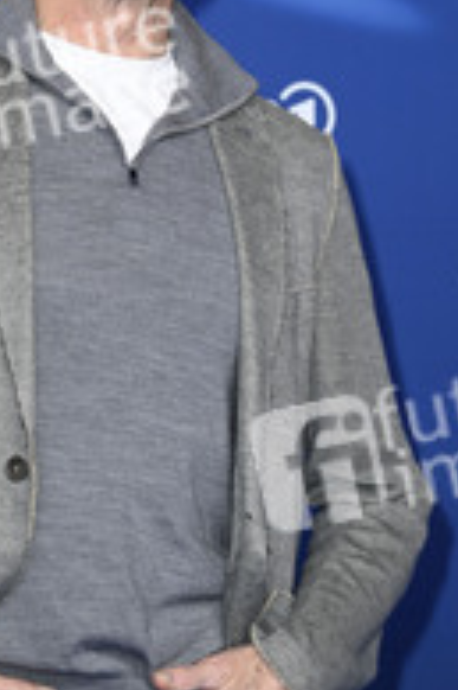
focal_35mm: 216
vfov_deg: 9.5
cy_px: 270
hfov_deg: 6.3
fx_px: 4129
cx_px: 110
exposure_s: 1/250
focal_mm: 105
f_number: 5.6
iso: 800
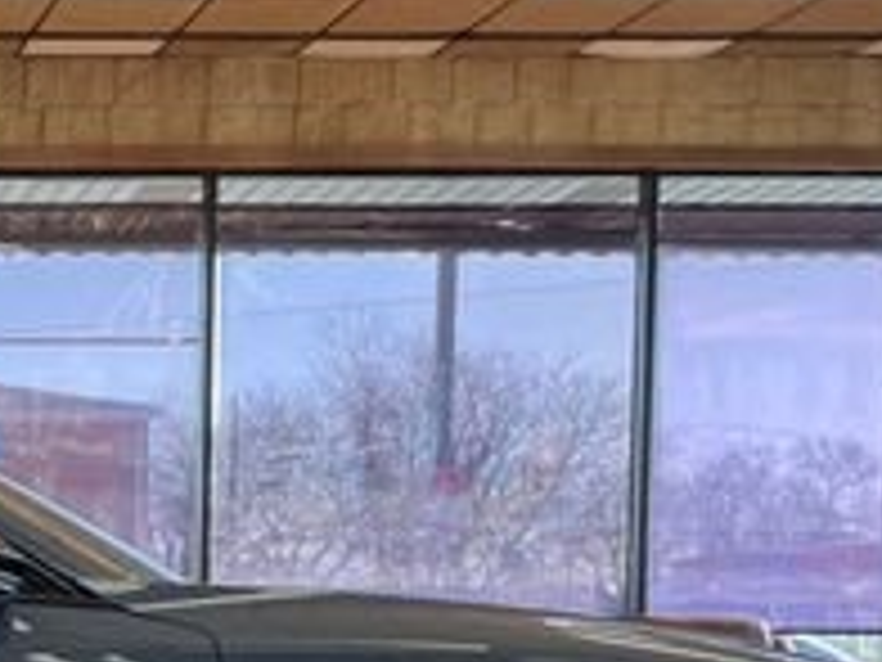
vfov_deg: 16.8
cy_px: 748
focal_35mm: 85
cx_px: -356
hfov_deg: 20.4
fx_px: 2166
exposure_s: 1/206
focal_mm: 4.2
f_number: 1.6
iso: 32
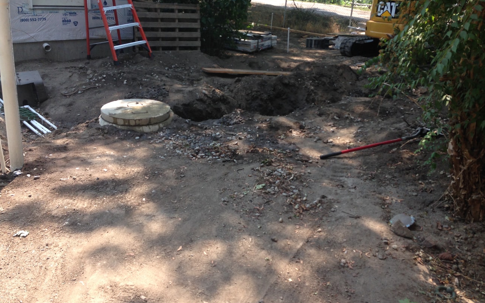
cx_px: 241
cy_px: 154
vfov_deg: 35.4
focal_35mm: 36
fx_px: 476
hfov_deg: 54.0
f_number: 2.4
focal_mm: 4.12
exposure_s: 1/306
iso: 50
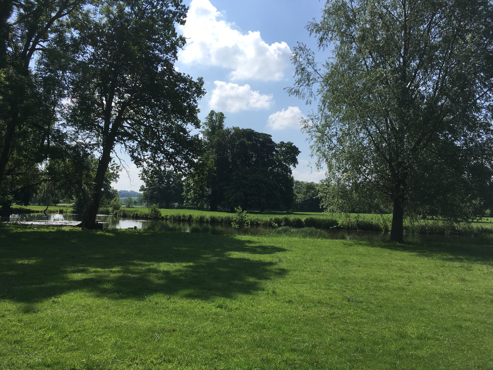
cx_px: 246
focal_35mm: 29
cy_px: 185
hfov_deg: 61.7
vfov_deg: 48.2
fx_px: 413
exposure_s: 1/2137
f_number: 2.2
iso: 25
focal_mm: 4.15
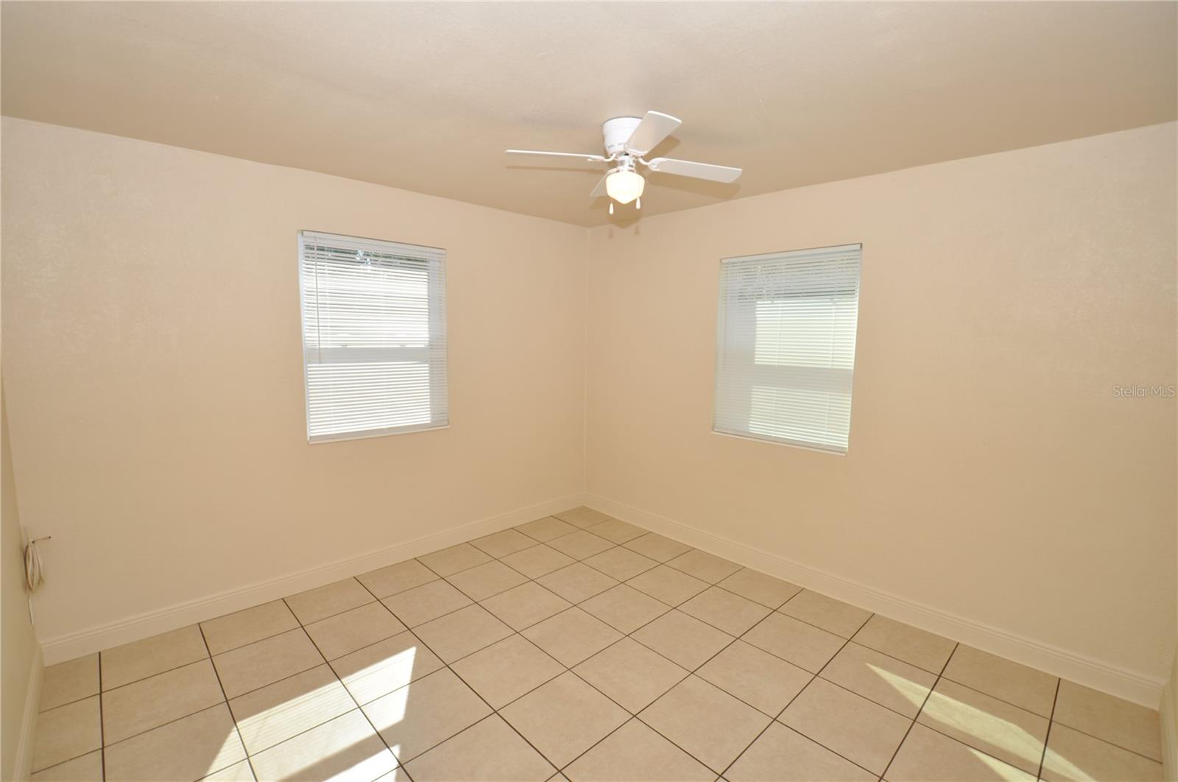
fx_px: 490
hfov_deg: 100.5
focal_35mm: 15
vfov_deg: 77.2
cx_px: 589
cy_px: 391
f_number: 6.3
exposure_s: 1/160
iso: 200
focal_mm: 10
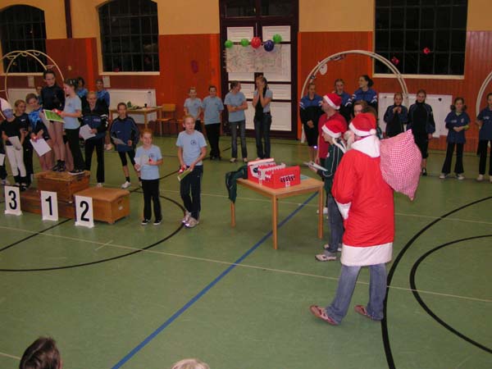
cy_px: 184
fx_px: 583
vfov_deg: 35.1
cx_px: 246
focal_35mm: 41
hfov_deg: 45.8
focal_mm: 6.3
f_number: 2.8
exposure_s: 1/50
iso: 200
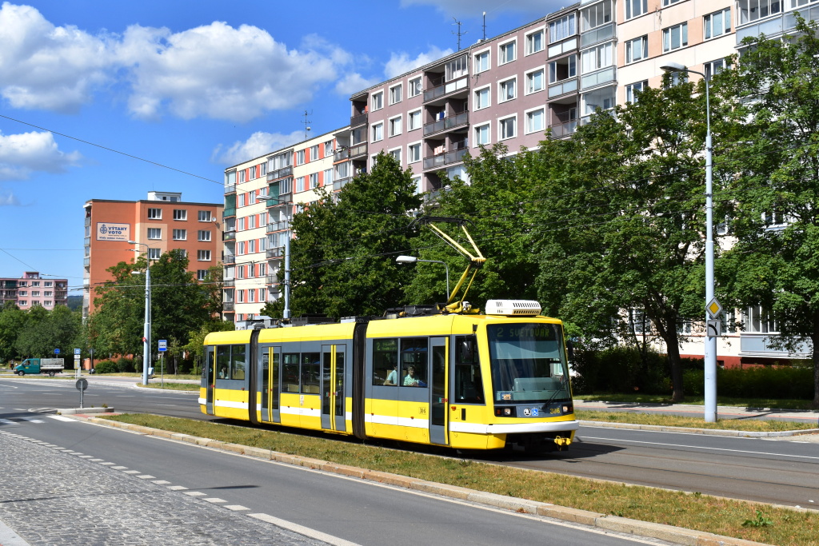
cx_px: 410
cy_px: 273
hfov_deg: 46.4
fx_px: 956
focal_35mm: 42
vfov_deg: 31.9
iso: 200
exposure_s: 1/400
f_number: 10
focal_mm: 28
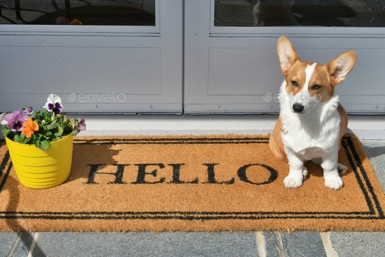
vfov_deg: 22.6
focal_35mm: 60
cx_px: 192
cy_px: 128
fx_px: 641
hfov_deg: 33.4
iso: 250
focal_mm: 40
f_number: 11
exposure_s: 1/500
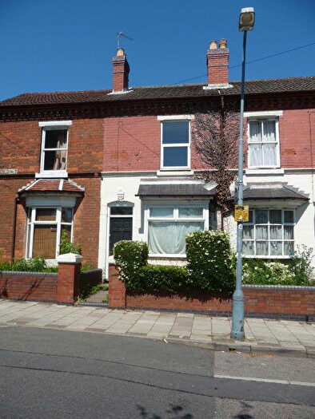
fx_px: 340
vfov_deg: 63.4
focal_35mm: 28
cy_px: 210
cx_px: 158
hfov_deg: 49.8
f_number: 8
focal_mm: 4.7
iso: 100
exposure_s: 1/200
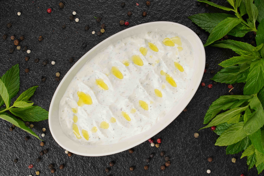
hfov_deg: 28.8
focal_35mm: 70
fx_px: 513
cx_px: 132
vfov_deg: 19.5
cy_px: 88
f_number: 10
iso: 400
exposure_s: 1/160
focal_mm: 70
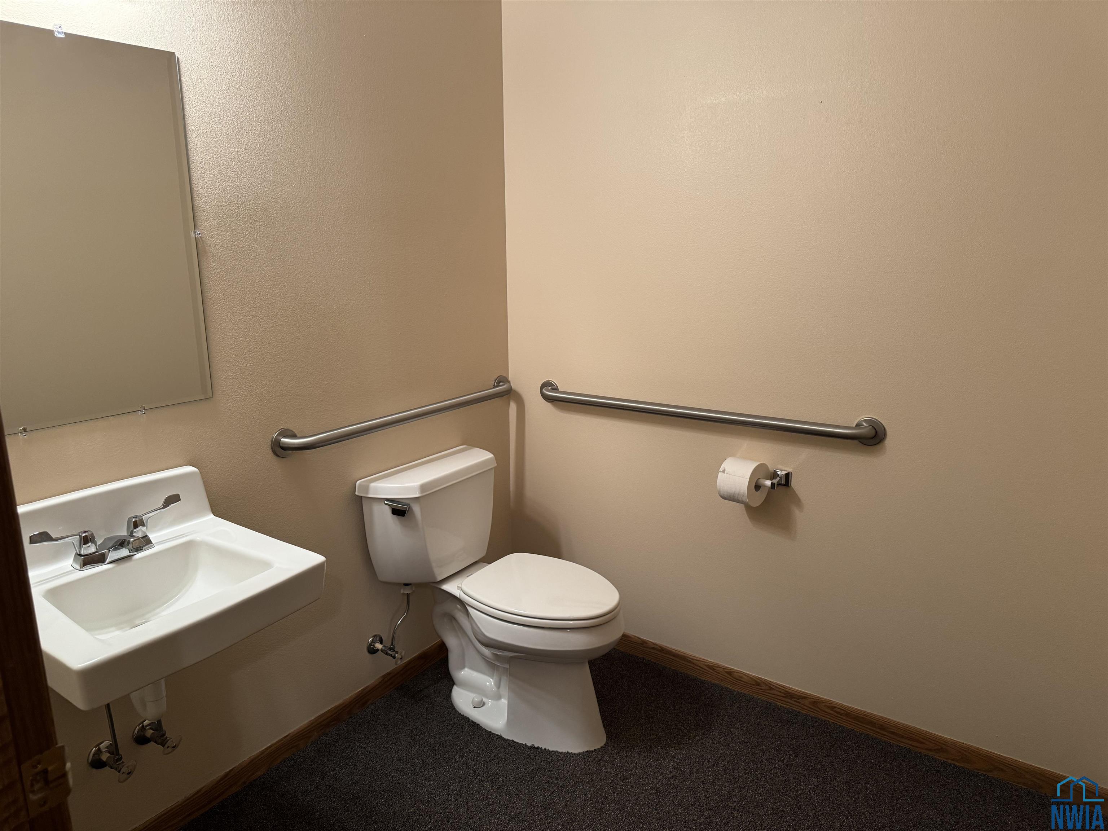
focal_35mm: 24
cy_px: 416
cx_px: 554
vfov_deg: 56.8
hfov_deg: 71.6
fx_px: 768
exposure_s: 1/60
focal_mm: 6.76
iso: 320
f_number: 1.78
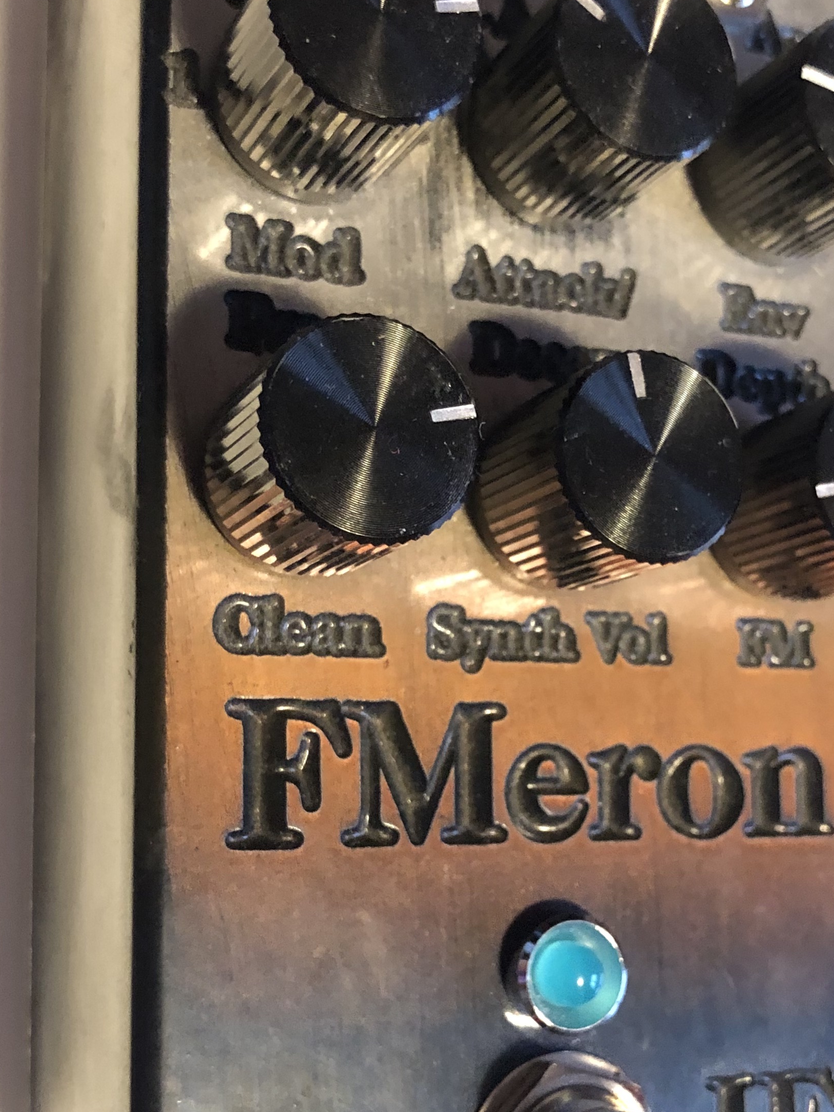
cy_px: 673
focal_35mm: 52
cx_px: 558
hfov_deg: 27.9
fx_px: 1671
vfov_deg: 36.7
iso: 100
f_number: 1.8
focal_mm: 3.99
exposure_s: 1/4
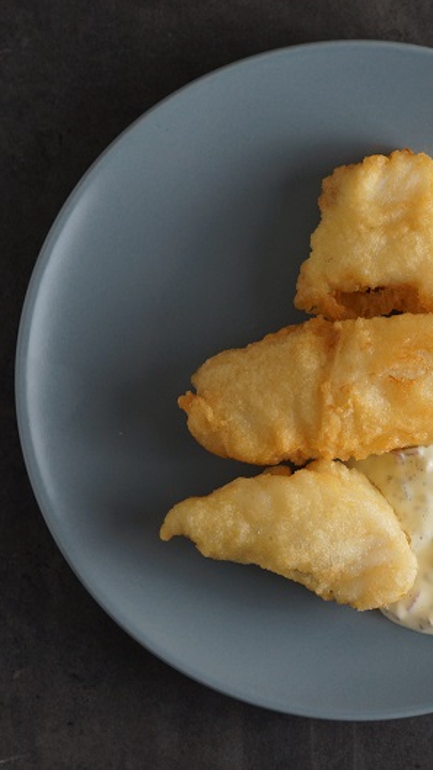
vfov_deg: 18.0
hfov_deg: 10.1
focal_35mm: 119
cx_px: 388
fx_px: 2429
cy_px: 383
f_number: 4
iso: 200
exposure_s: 1/80
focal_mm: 50
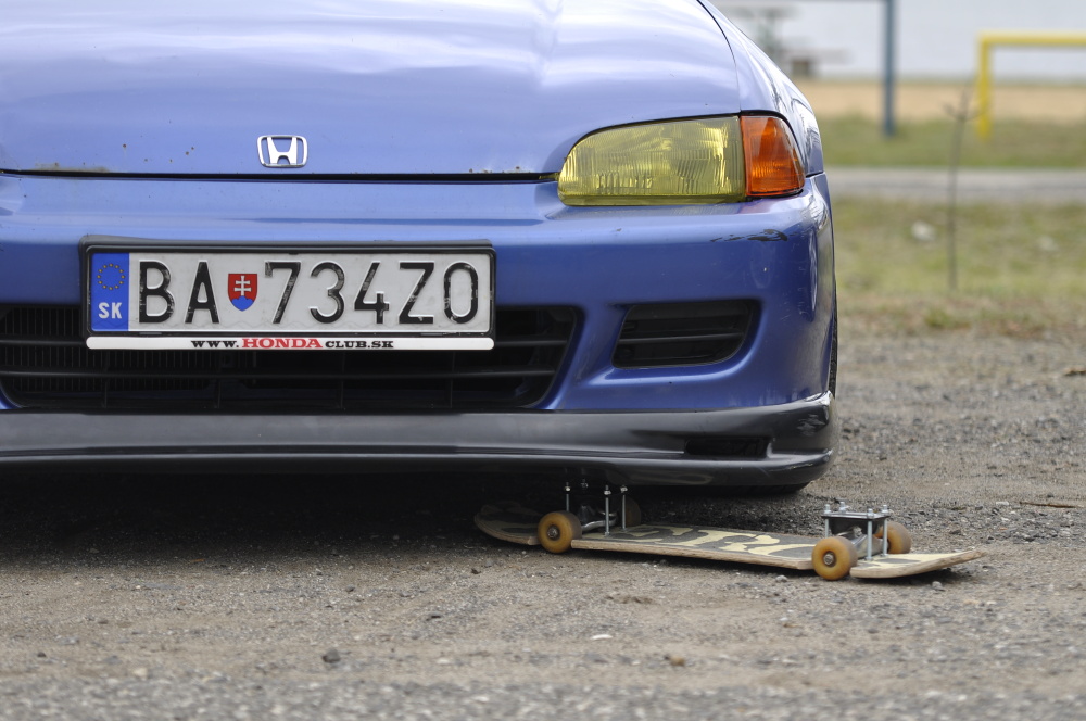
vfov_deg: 9.1
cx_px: 543
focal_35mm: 150
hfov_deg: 13.7
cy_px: 360
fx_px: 4519
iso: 100
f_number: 2.8
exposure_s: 1/500
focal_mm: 100
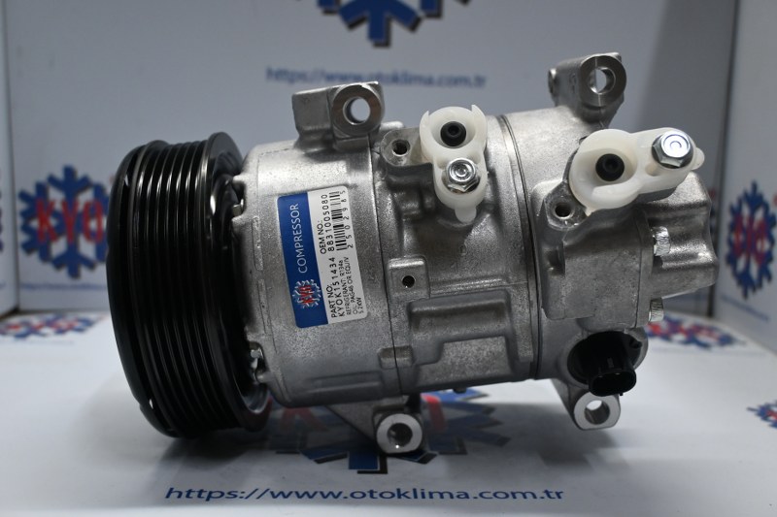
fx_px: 809
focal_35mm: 38
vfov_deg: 35.5
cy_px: 258
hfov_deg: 51.3
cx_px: 388
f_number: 4.2
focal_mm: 25
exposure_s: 1/125
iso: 1000
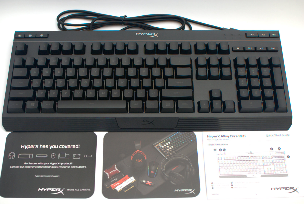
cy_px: 102
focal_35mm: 52
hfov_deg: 37.8
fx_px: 444
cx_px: 152
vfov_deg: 25.8
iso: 100
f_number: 2.8
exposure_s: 1/50
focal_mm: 35
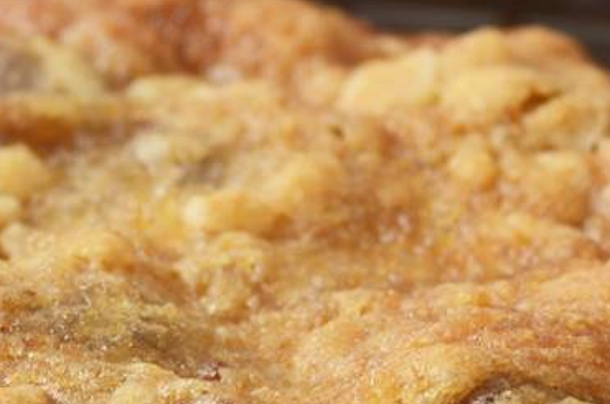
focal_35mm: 545
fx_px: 9210
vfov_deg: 2.5
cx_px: -173
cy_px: 137
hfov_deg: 3.8
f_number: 8
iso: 100
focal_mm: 105
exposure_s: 1/30
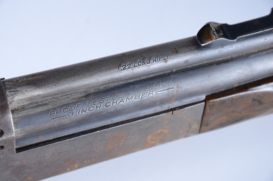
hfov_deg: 13.1
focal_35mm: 158
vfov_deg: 8.7
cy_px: 90
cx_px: 136
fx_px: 1192
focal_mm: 105
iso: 100
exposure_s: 1/125
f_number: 9
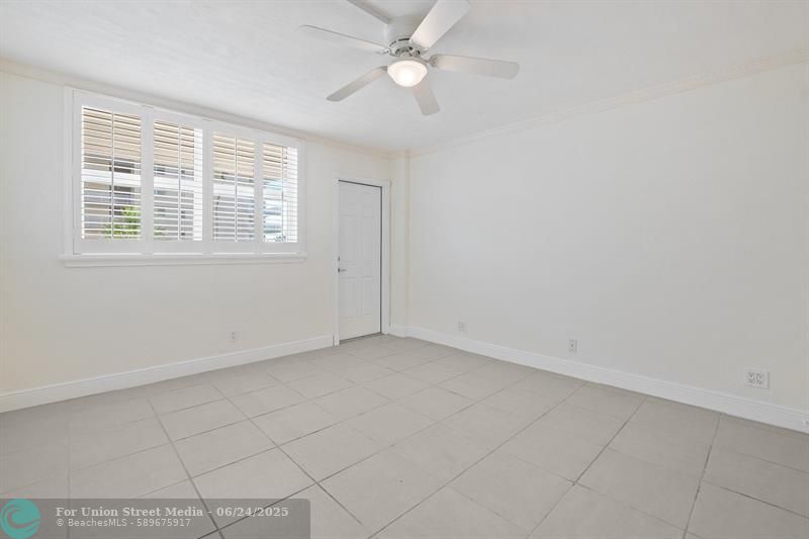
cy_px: 270
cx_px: 404
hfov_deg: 100.4
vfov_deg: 77.3
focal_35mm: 15
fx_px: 337
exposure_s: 1/20
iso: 200
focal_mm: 10
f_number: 8
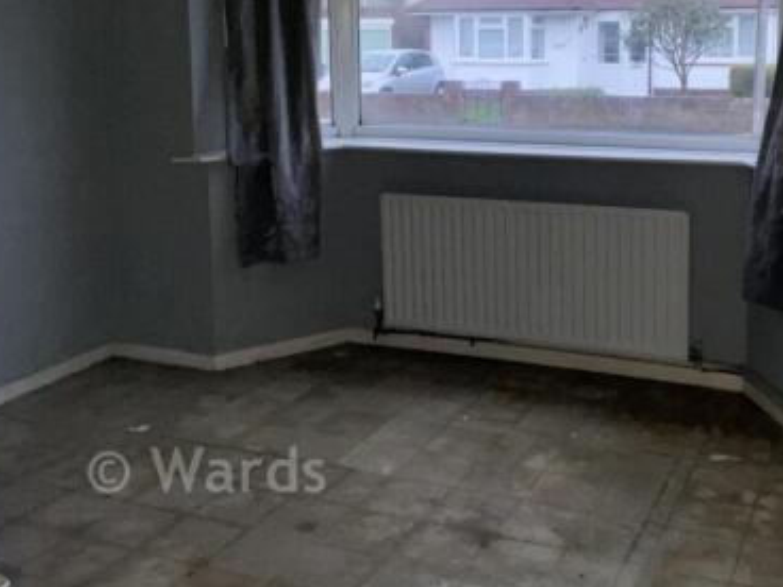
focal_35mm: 46
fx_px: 1041
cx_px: 488
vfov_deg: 31.0
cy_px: 154
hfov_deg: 41.0
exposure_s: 1/39
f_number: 1.8
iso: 80
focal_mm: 3
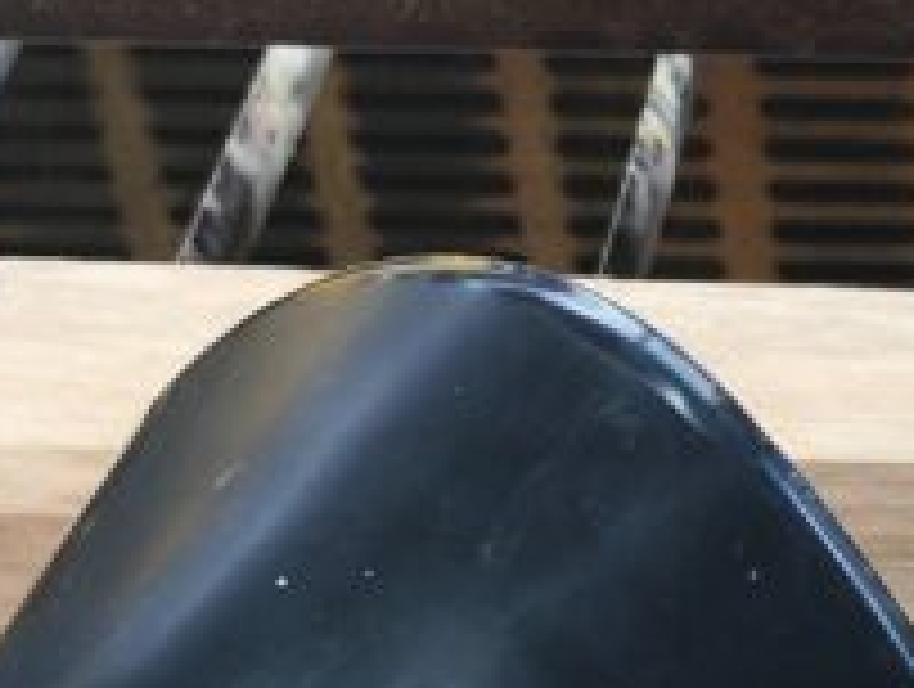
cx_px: 1103
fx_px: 3201
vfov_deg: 12.0
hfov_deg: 15.6
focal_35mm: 121
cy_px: 816
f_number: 1.8
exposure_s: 1/50
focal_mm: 4.68
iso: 167
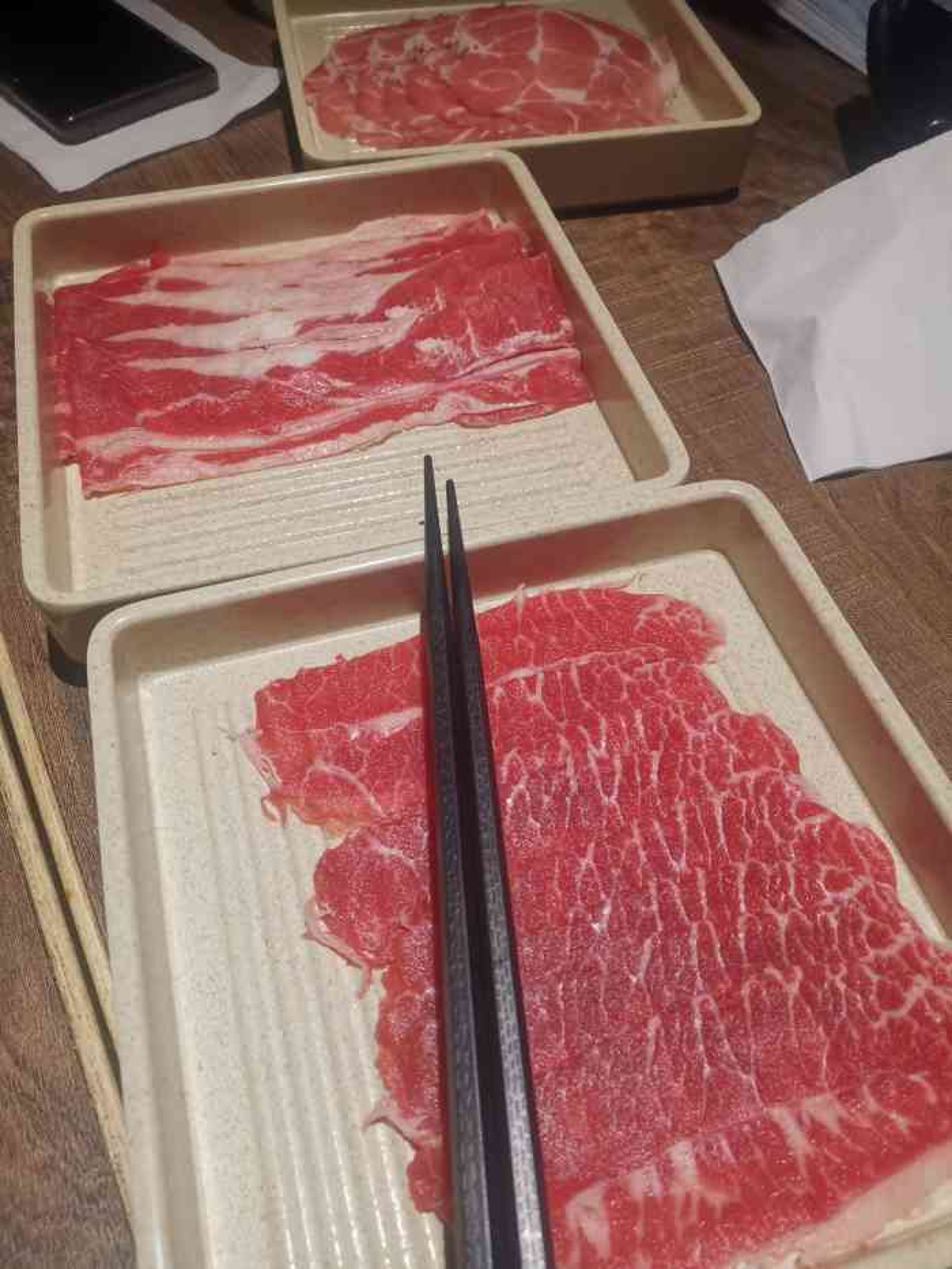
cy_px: 634
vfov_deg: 65.3
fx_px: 990
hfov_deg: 51.4
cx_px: 476
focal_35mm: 27
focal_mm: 4.75
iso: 160
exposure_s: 1/100
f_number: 1.8
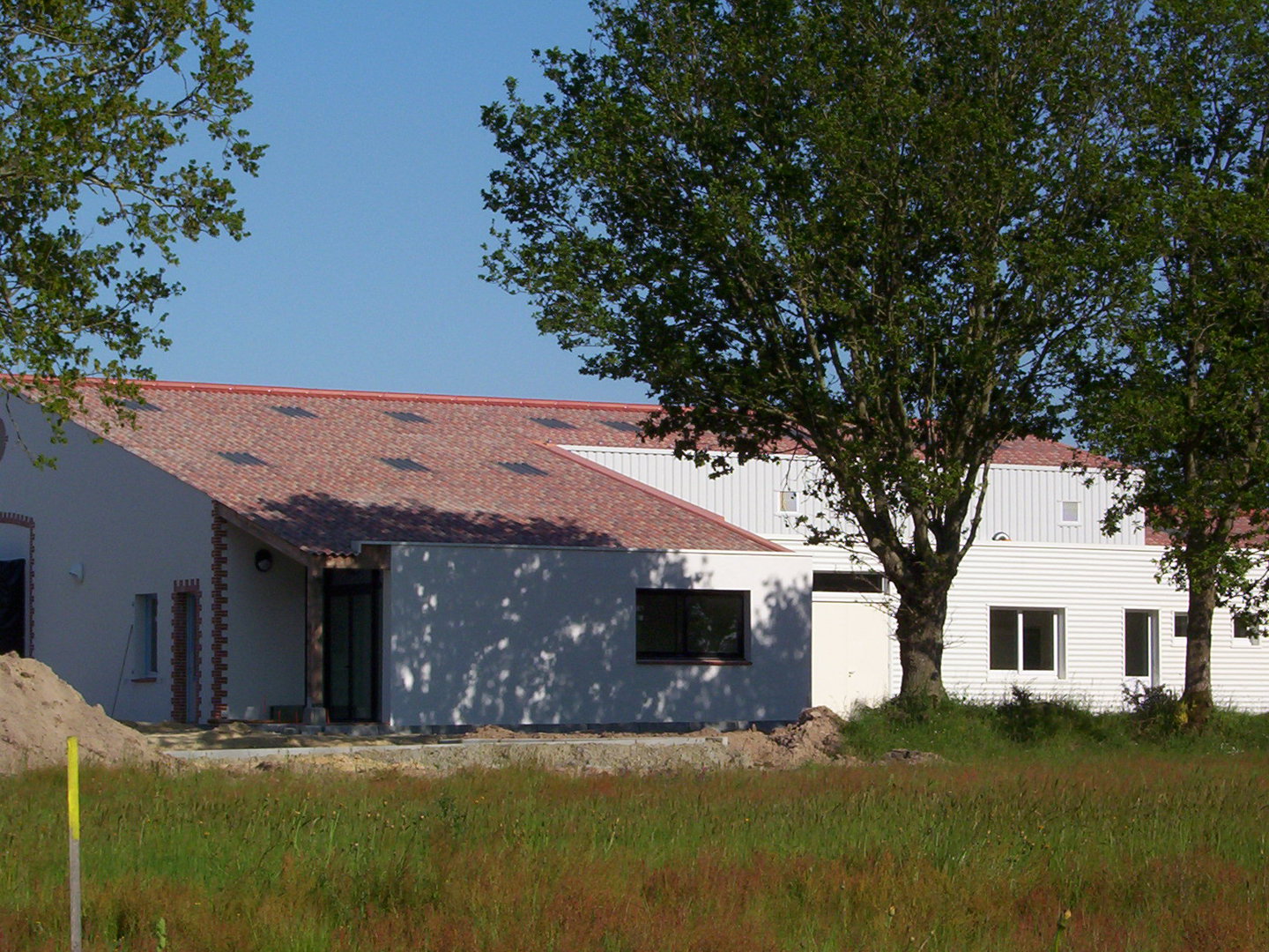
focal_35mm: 124
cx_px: 634
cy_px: 476
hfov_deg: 15.9
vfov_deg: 12.0
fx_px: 4546
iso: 100
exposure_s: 1/410
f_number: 8.71
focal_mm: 16.3
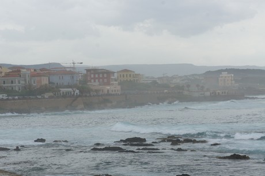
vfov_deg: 16.5
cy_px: 88
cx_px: 132
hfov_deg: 24.6
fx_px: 607
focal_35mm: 82
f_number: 10
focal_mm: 55
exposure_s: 1/125
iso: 200
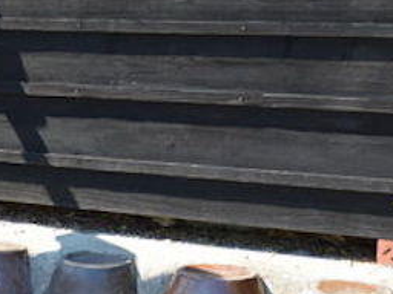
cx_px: 64
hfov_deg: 21.4
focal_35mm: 90
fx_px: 1022
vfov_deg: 16.0
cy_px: -27
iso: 125
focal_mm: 20
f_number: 5.6
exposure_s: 1/125
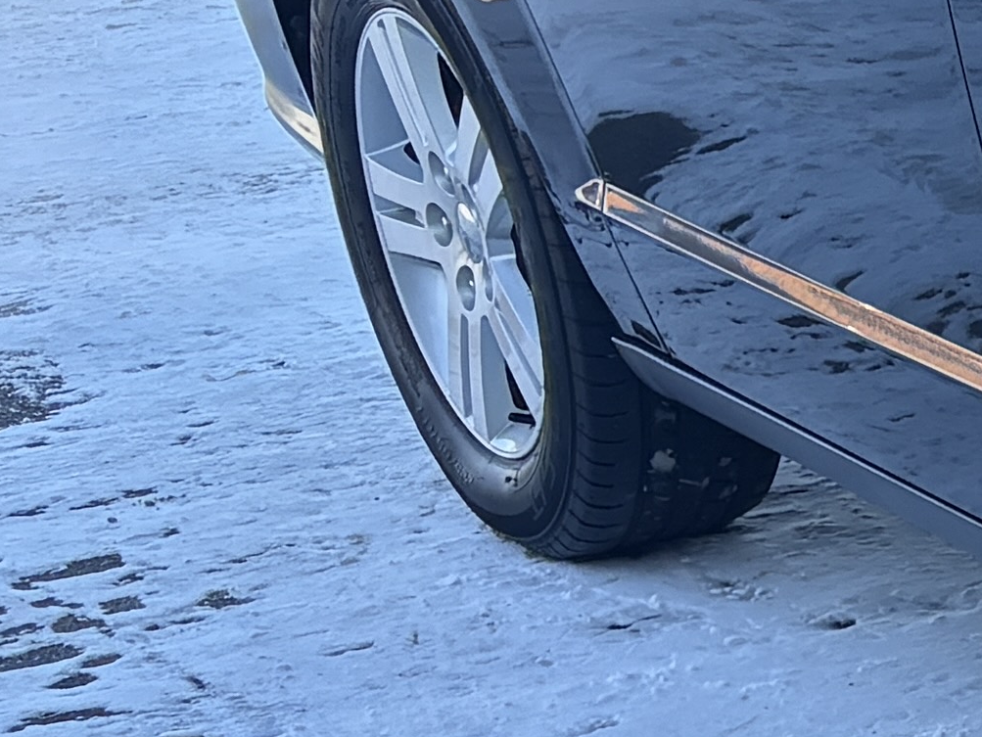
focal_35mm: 148
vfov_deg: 10.0
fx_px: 4200
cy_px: 714
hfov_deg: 10.5
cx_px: 2698
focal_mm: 5.96
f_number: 1.6
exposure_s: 1/801
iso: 64
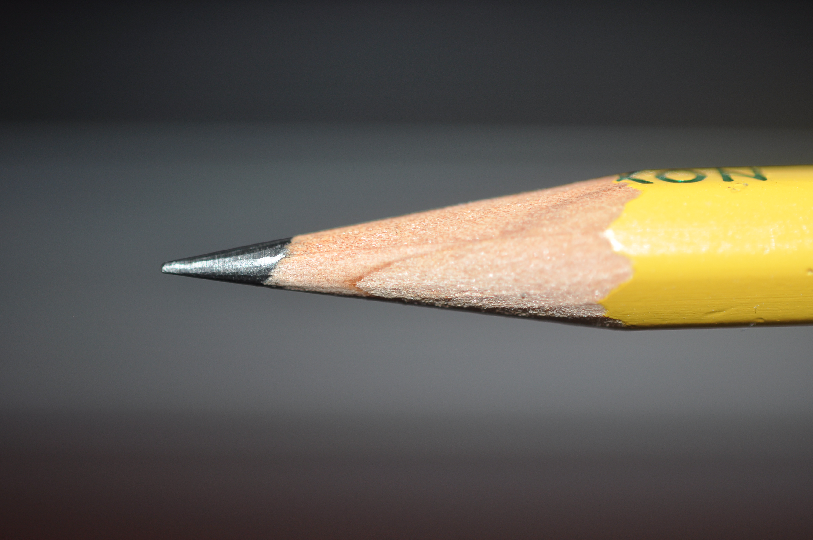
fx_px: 2030
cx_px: 406
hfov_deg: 22.6
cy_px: 270
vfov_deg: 15.2
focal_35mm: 90
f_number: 3.8
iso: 200
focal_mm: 60
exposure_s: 1/60
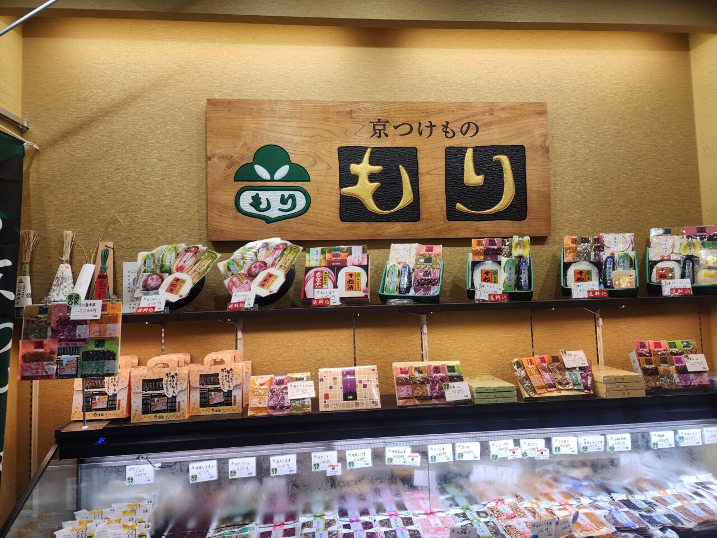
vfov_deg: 58.9
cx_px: 358
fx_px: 476
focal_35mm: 23
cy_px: 269
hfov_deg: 73.9
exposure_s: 1/120
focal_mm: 6.4
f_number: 1.8
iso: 64
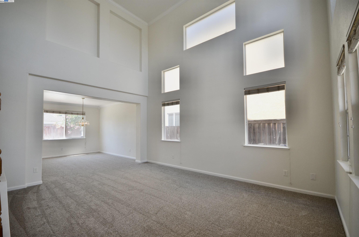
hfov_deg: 100.5
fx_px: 149
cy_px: 118
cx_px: 180
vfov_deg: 77.1
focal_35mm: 15
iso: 360
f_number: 5.6
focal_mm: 10
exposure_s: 1/125
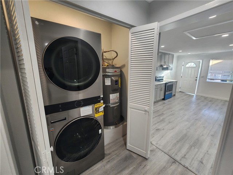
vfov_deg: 89.9
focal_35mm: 13
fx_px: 88
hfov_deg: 106.2
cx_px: 116
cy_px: 88
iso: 160
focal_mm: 2.2
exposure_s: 1/60
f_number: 2.2
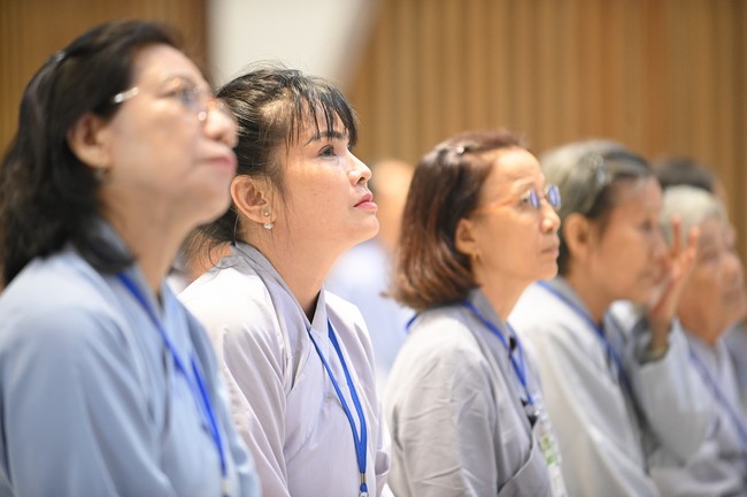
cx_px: 374
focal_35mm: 200
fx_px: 4146
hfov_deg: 10.3
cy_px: 248
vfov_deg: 6.9
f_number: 3.2
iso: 4000
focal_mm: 200
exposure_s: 1/160
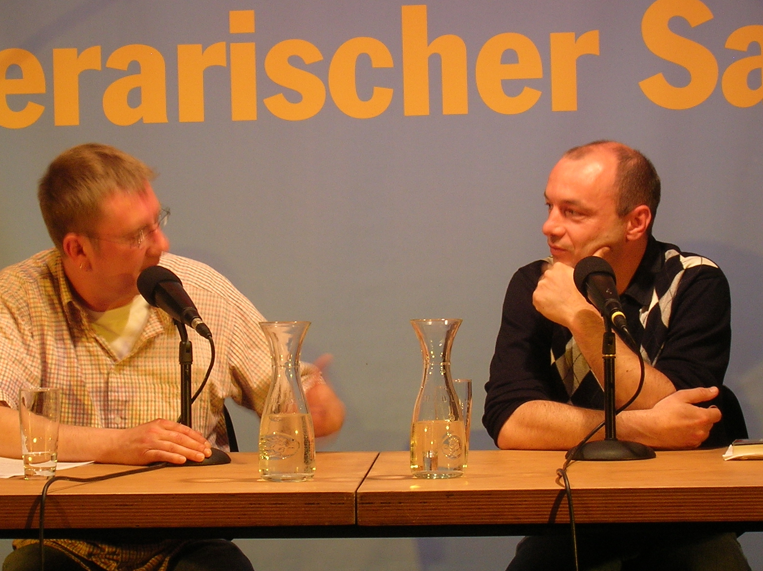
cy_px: 312
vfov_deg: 16.0
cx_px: 335
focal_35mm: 92
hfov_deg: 21.3
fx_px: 2026
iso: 74
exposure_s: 1/4.9
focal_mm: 10.4
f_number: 3.6
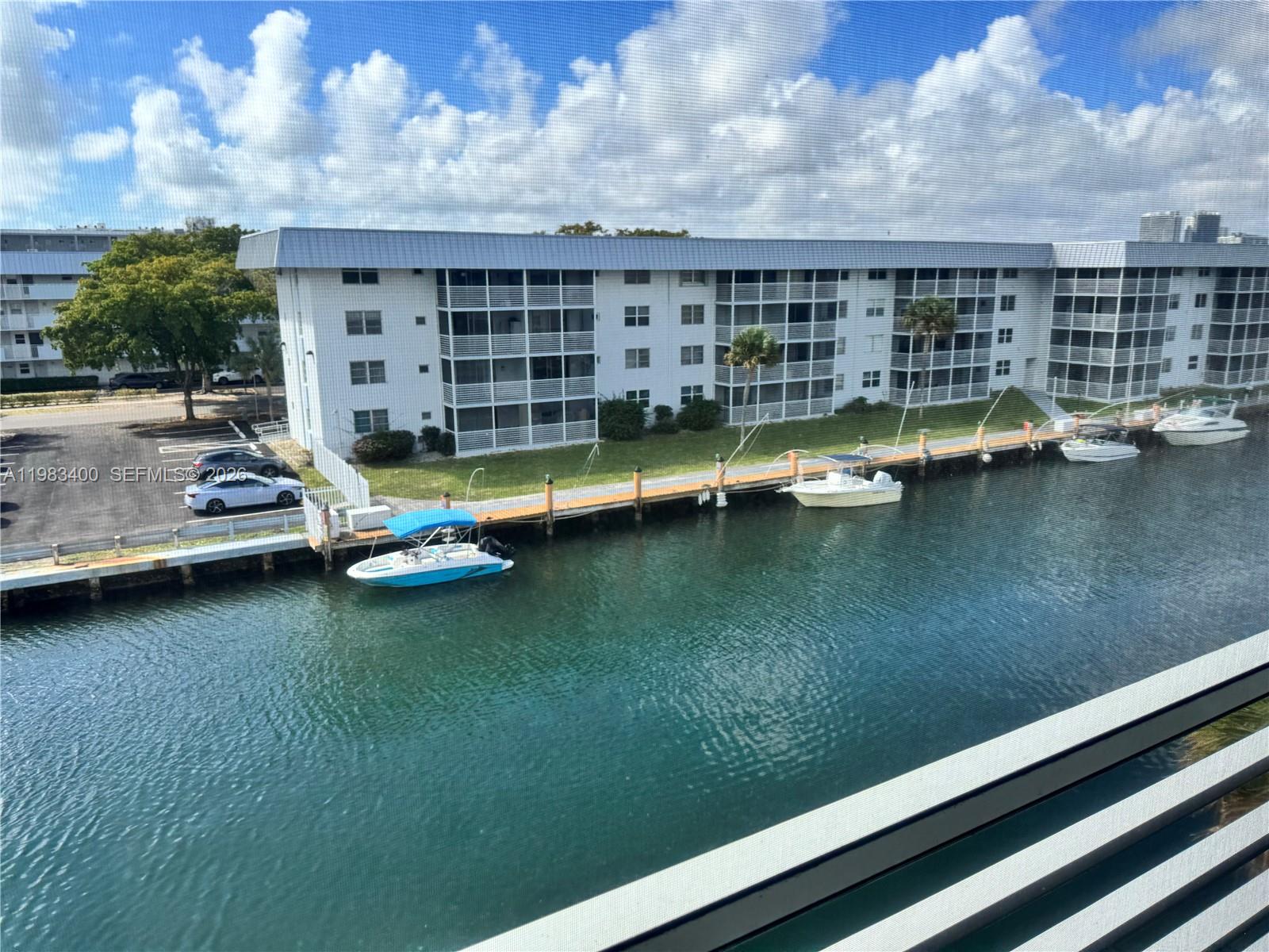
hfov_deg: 71.6
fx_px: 880
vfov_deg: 56.8
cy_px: 476
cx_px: 634
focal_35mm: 24
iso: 80
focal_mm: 6.76
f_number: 1.78
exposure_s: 1/2105
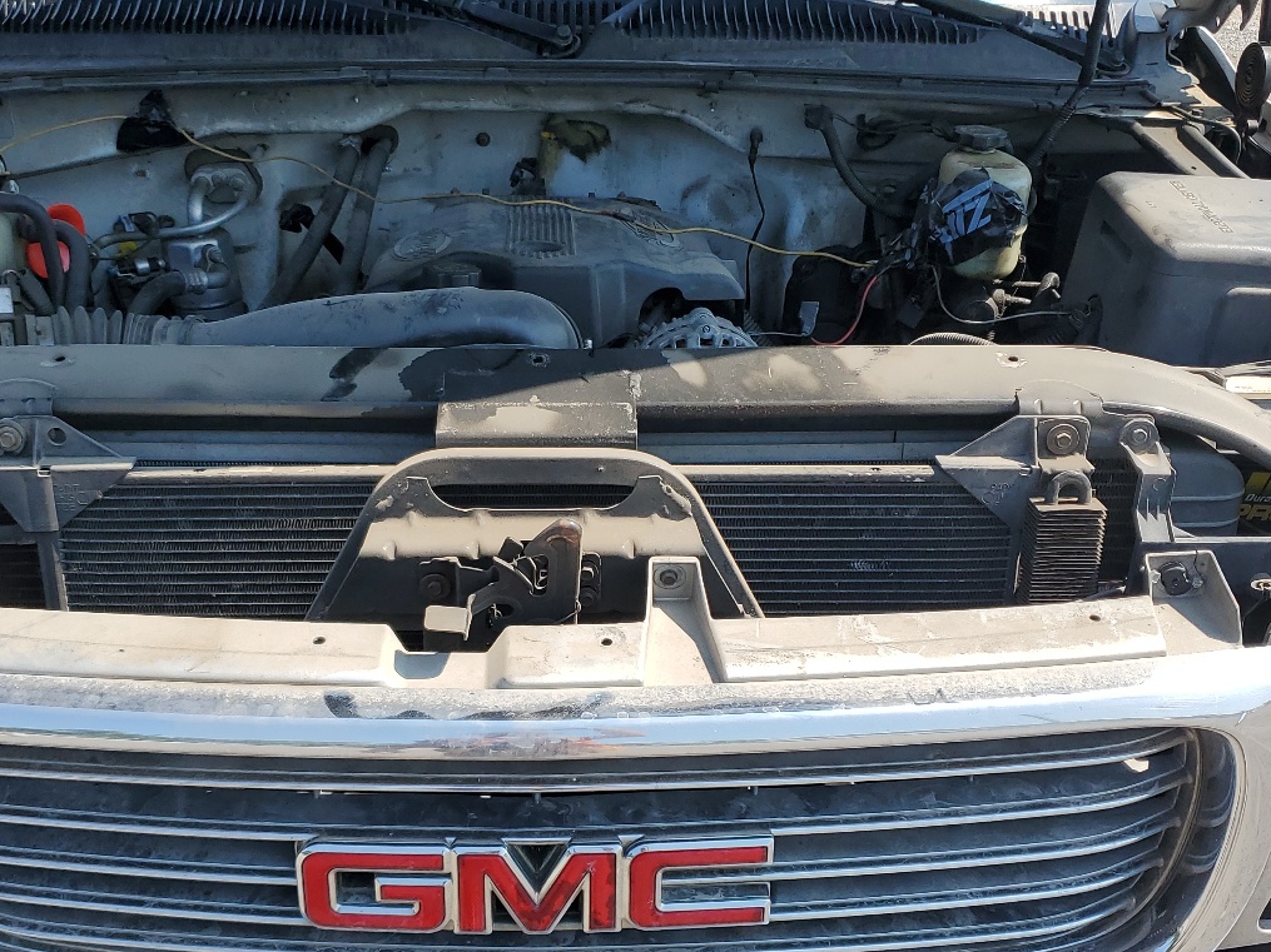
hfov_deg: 45.7
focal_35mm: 41
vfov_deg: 34.9
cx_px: 582
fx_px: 1505
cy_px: 602
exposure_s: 1/1667
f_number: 1.5
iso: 50
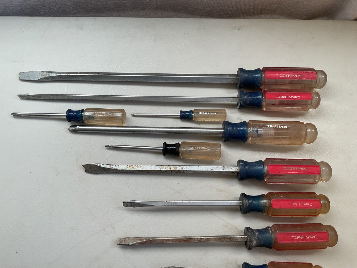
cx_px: 178
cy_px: 134
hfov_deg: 61.7
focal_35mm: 29
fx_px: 299
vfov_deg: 48.2
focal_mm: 3
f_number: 1.8
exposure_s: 1/120
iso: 32
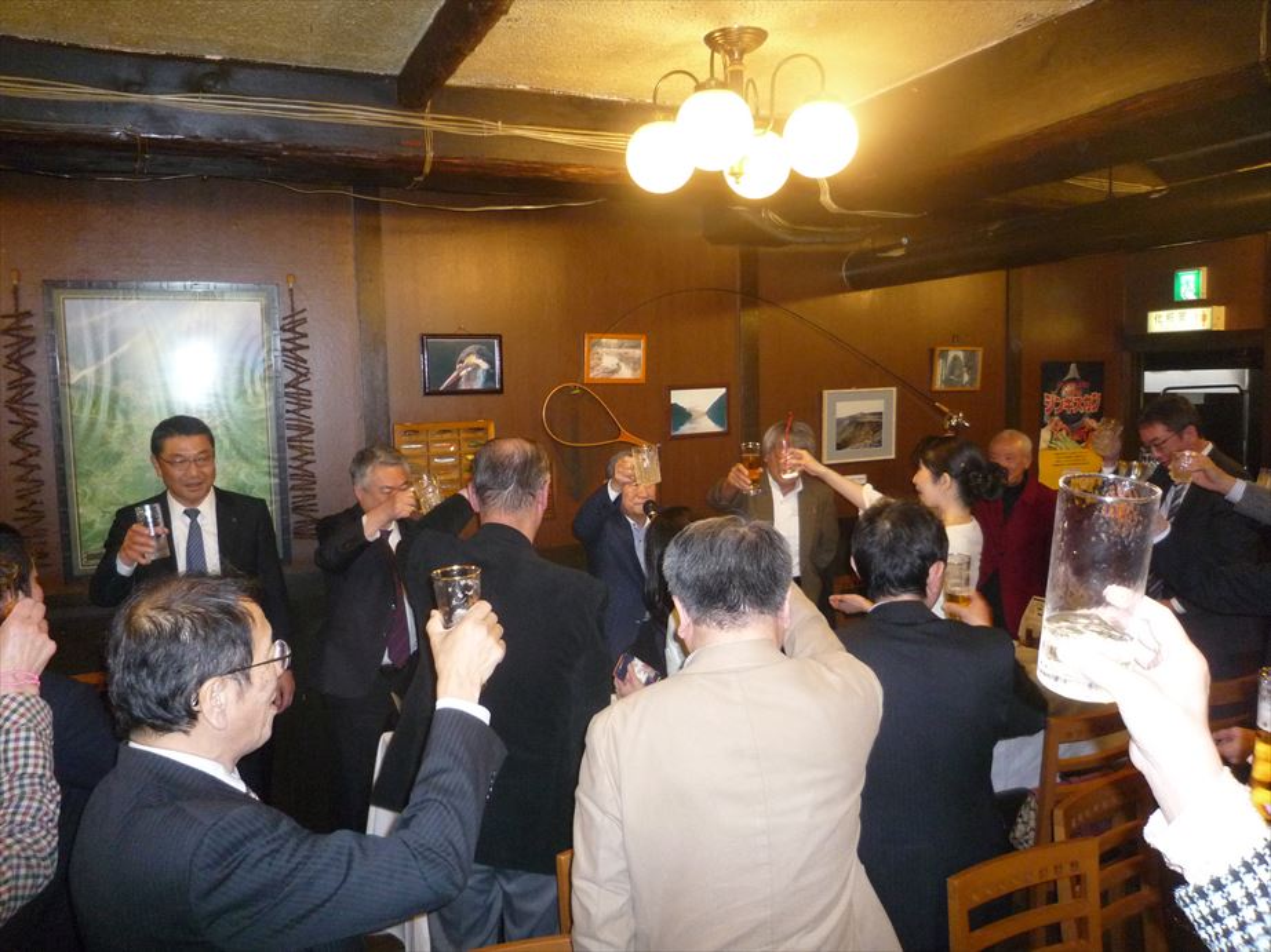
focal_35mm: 25
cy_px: 476
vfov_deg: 54.9
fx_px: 918
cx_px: 636
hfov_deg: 69.4
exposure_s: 1/30
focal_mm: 4.4
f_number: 2.8
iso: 400
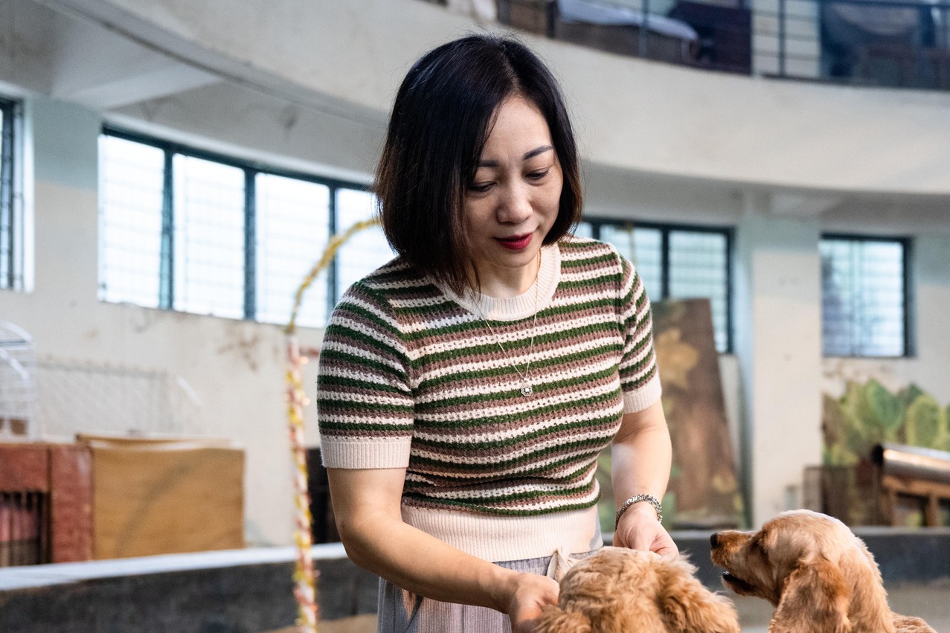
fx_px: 1261
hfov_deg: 40.9
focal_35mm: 48
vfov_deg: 27.9
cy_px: 462
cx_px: 607
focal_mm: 30.5
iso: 2500
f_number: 2.8
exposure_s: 1/200
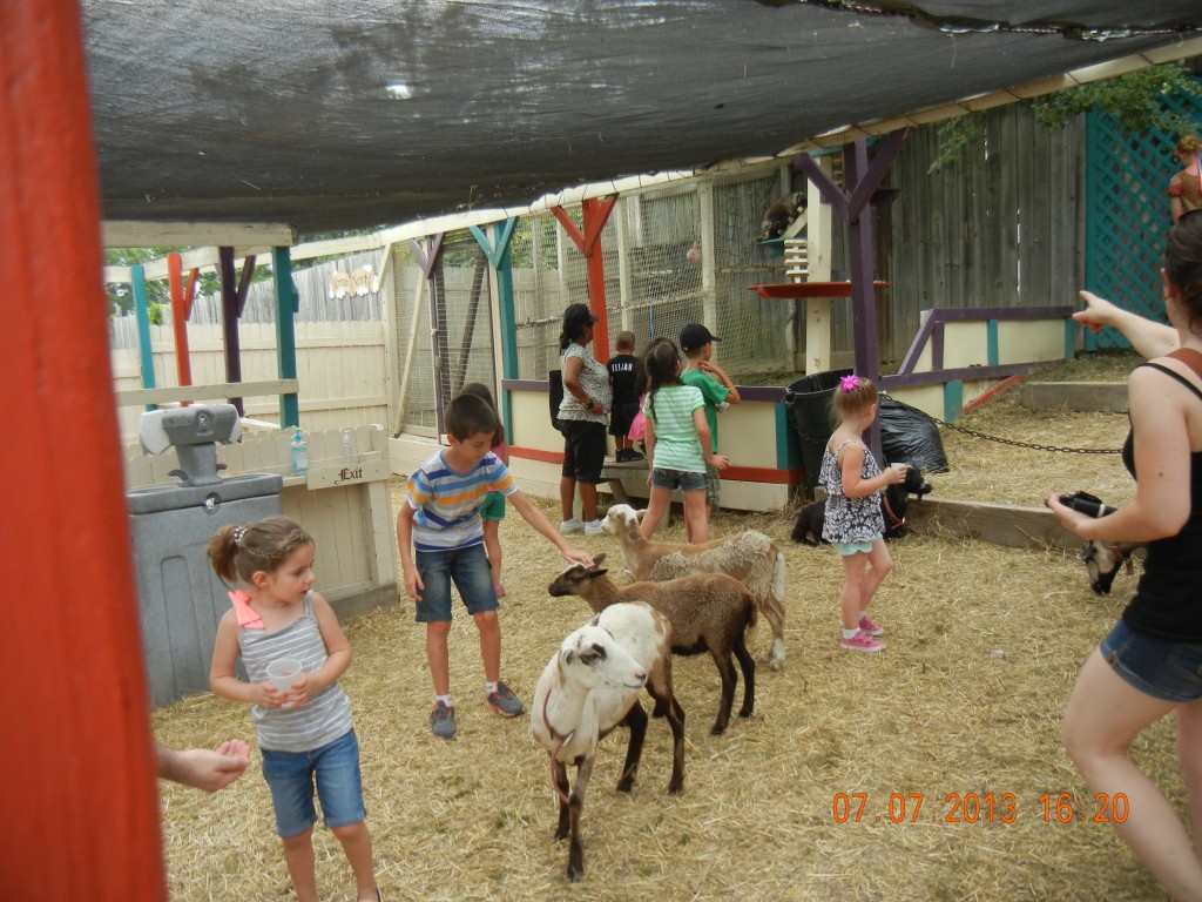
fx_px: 1042
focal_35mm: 30
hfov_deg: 60.0
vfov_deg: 46.8
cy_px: 451
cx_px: 601
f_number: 3.5
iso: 160
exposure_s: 1/164
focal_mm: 5.4
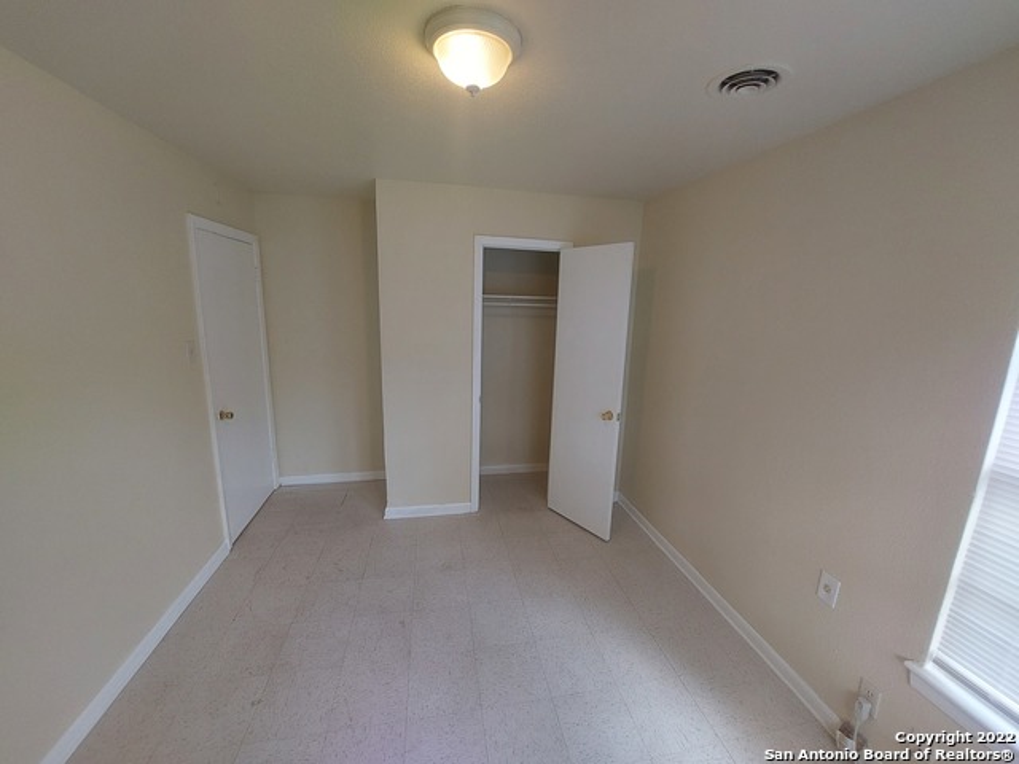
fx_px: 383
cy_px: 382
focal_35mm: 13
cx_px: 510
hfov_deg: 106.2
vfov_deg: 89.9
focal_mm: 1.74
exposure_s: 1/60
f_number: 2.2
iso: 125
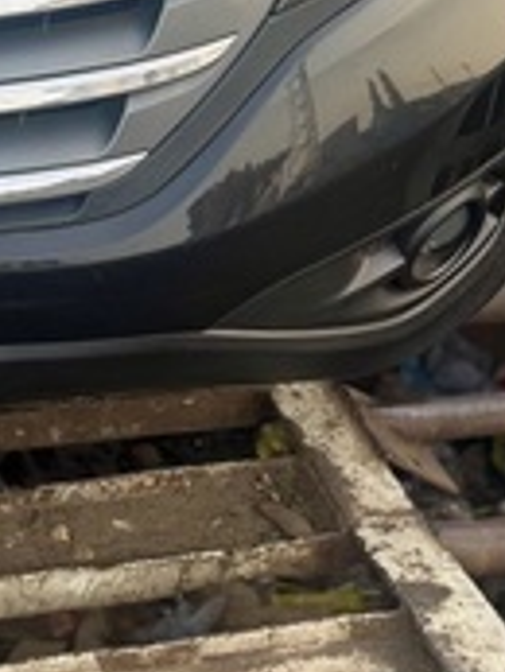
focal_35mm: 83
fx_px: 1612
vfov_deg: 21.2
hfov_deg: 15.9
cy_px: -218
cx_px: -311
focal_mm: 6.76
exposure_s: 1/234
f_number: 1.78
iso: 80
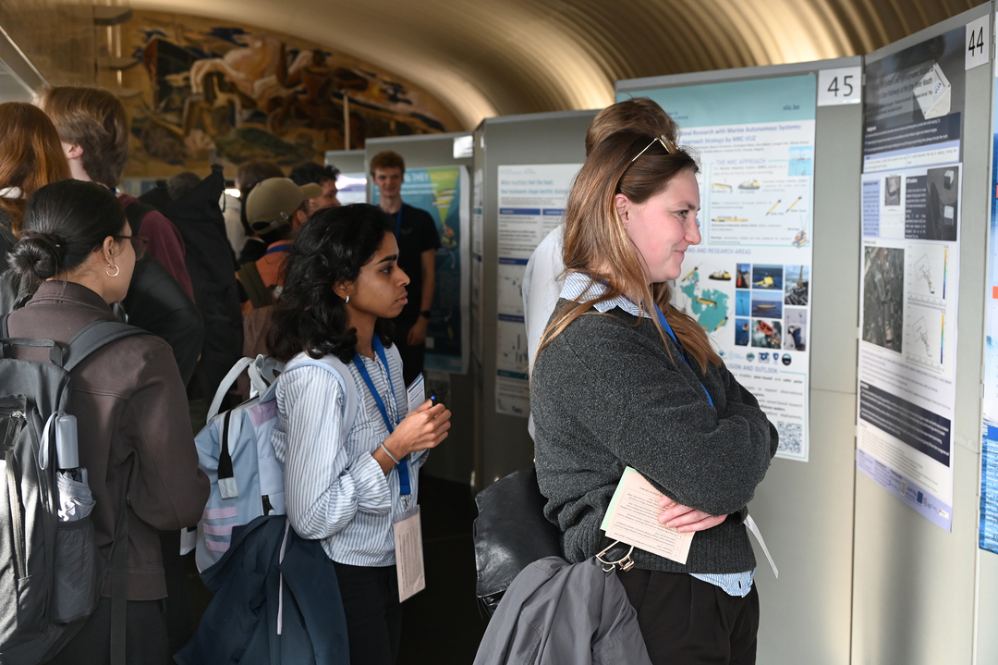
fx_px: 1275
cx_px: 499
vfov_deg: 29.2
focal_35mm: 46
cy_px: 332
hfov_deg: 42.8
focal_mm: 46
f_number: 6.3
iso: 1600
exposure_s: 1/125
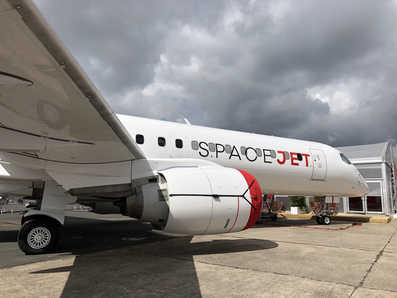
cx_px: 198
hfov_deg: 63.4
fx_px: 321
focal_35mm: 28
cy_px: 149
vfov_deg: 49.7
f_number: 1.8
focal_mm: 3.99
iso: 20
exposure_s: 1/6024
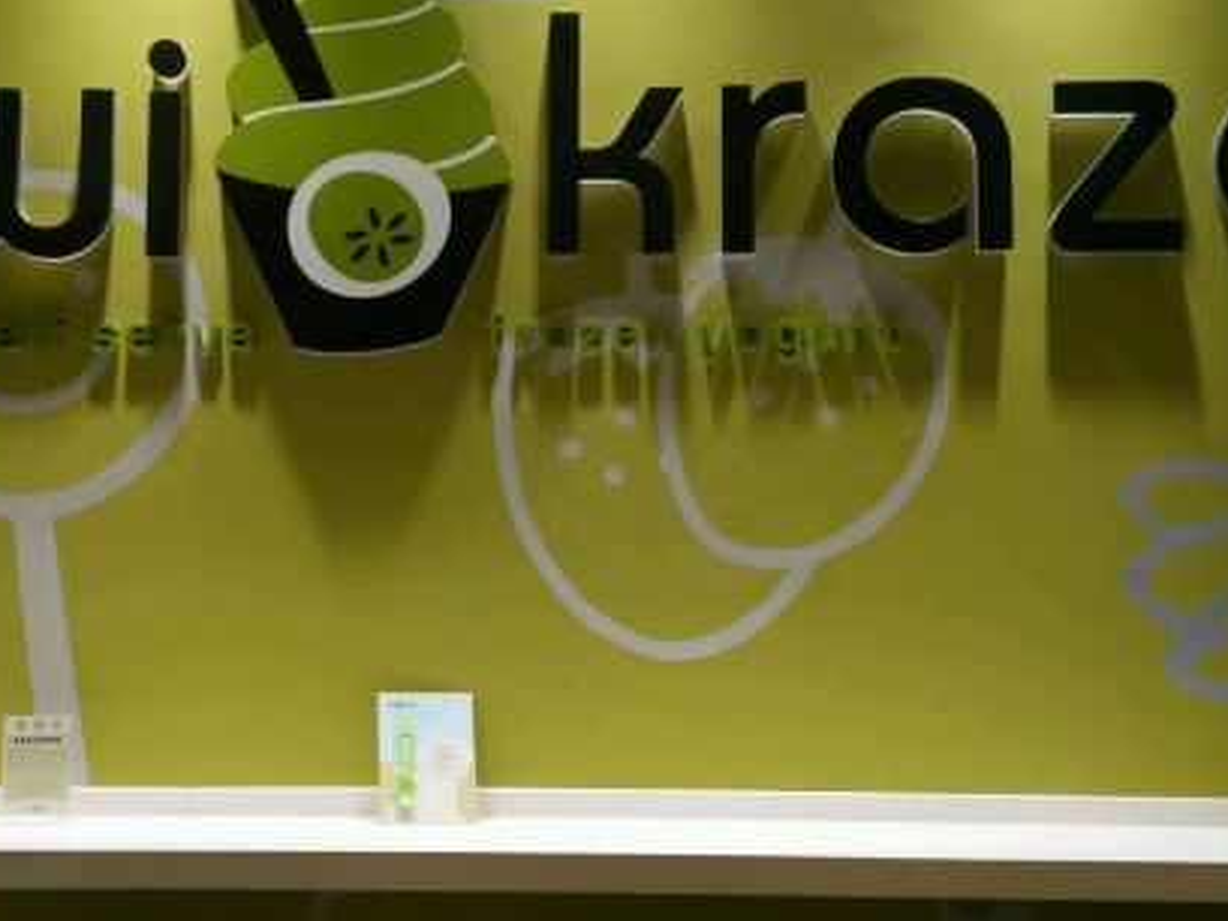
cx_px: 485
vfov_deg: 39.7
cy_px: 444
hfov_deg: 51.0
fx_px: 1277
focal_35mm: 36
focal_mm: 3.66
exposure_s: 1/33.3
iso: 52
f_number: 2.2
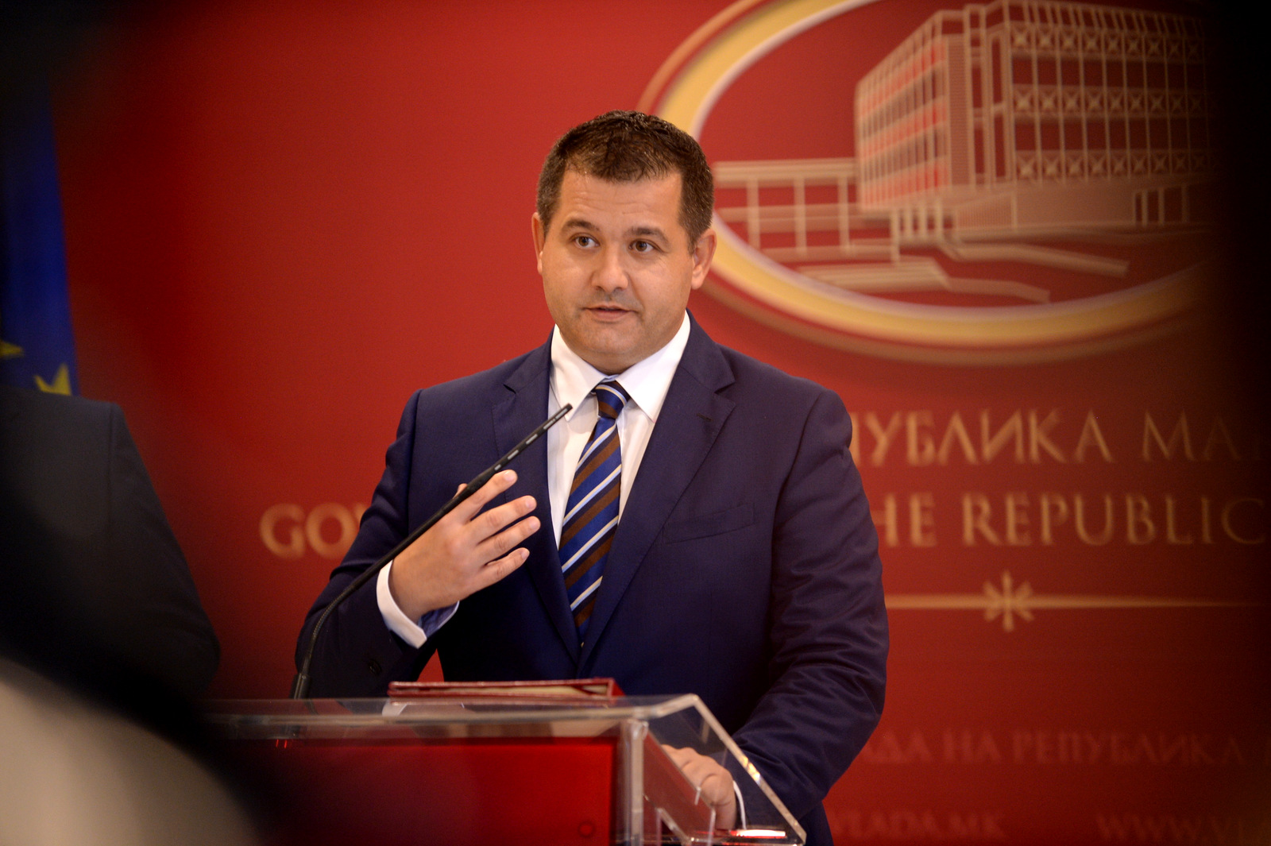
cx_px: 636
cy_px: 423
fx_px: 6704
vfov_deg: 7.2
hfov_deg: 10.8
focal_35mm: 190
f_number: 2.8
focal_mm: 190
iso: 2000
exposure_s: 1/100
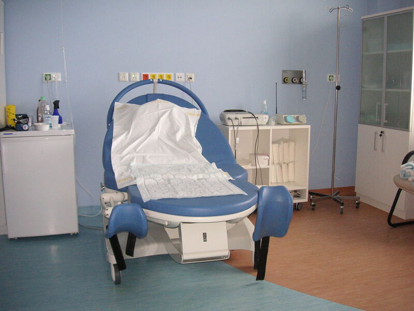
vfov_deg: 38.7
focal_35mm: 37
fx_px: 443
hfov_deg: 50.1
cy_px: 156
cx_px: 207
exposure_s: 1/45
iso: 160
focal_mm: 6.1
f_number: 2.8
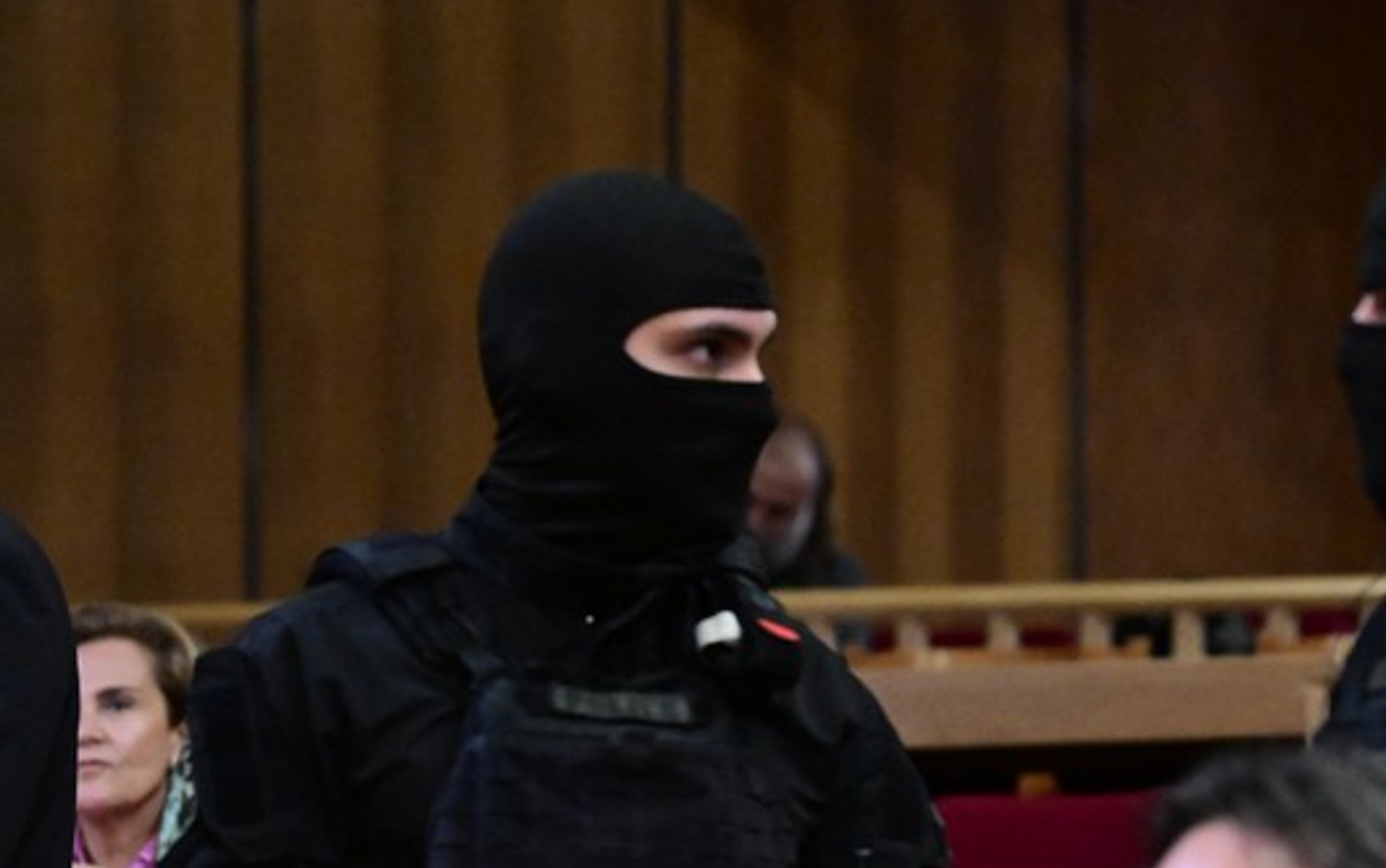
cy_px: 1005
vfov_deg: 5.8
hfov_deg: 9.3
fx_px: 8503
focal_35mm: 225
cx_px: 721
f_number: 3.5
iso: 8000
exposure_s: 1/200
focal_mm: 97
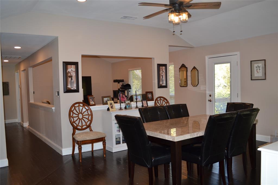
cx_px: 139
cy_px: 92
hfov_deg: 61.9
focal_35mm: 30
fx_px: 232
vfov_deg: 43.6
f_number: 3.8
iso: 200
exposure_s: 1/60
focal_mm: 20
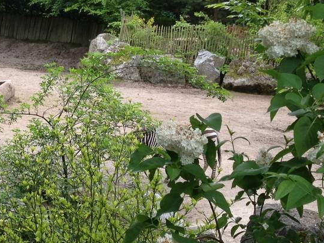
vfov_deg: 14.3
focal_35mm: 103
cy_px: 52
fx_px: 964
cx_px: -8
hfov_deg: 18.5
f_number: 2.4
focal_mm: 4.28
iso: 50
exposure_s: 1/143
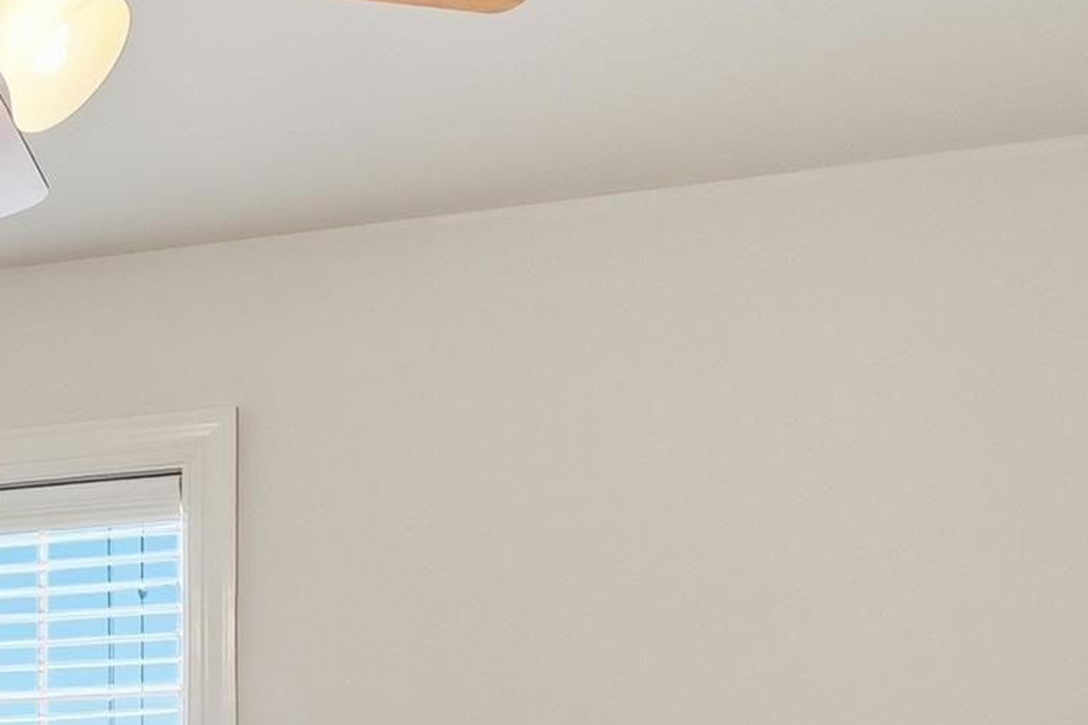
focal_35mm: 63
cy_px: 1020
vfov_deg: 19.4
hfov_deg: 28.3
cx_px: -177
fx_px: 1904
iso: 250
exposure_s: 1/125
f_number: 9
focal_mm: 16
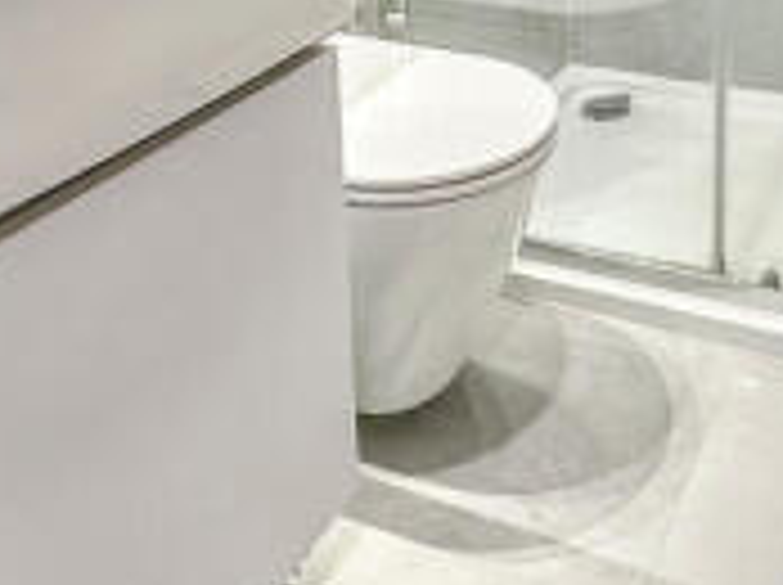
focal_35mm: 47
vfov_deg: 26.9
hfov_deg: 39.5
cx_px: 574
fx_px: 1062
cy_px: -137
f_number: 2.2
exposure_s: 1/50
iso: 500
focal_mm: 2.22
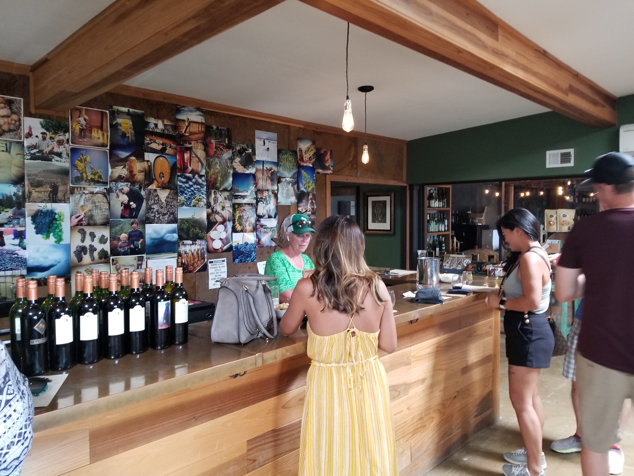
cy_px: 238
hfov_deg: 67.3
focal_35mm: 26
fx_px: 476
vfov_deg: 53.1
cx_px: 317
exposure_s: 1/30
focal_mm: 4.3
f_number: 1.7
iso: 160
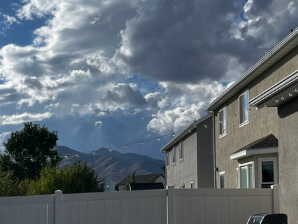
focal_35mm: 60
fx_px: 517
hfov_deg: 32.2
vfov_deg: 24.1
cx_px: 159
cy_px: 170
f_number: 1.6
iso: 50
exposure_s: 1/8403
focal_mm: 5.1
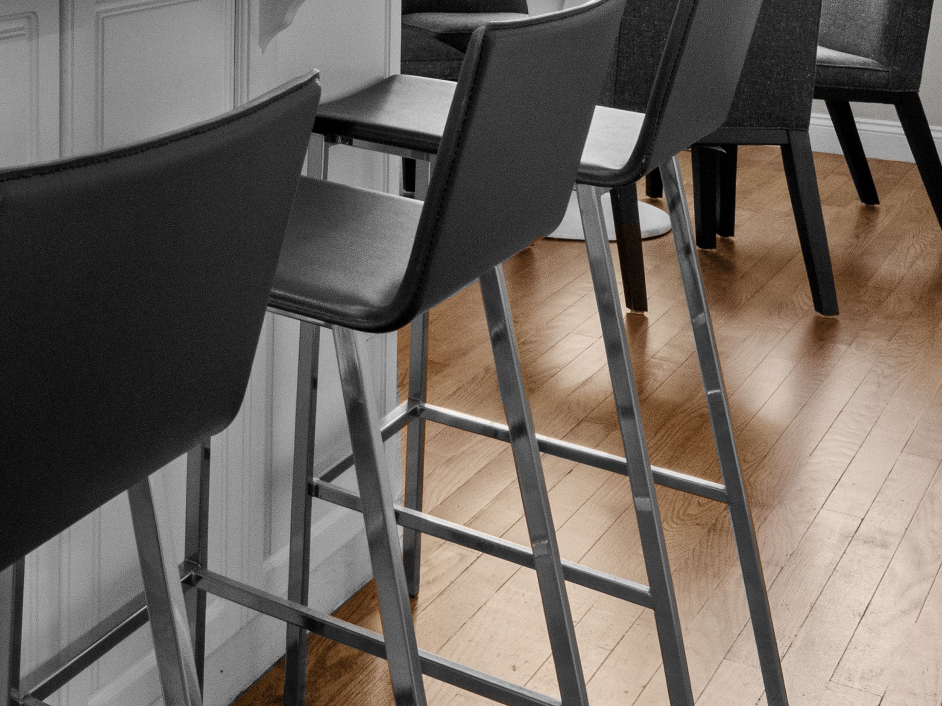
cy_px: -237
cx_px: -340
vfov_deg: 22.3
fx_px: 1578
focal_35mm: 58
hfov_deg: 26.9
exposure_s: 1/8
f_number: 11
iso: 1600
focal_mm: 14
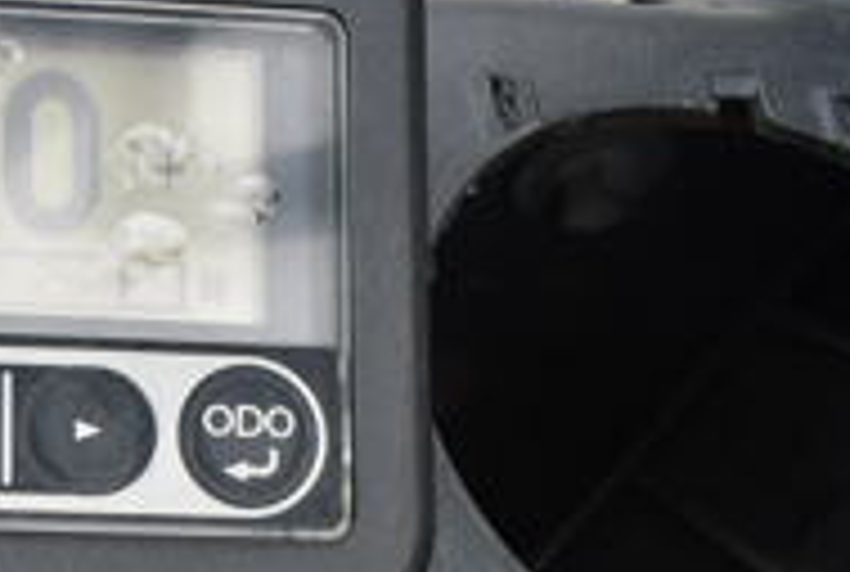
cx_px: -319
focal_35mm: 87
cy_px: 676
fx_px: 2059
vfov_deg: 15.3
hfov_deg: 20.8
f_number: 7.1
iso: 100
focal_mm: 18
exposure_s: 1/80
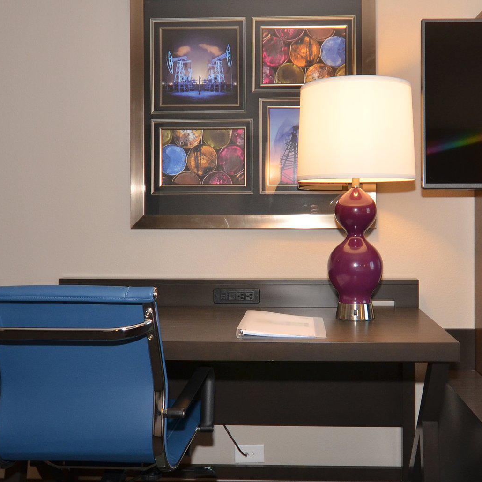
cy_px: 281
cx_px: 393
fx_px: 439
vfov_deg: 57.3
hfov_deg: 53.4
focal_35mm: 28
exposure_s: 1/50
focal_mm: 11
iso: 250
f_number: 5
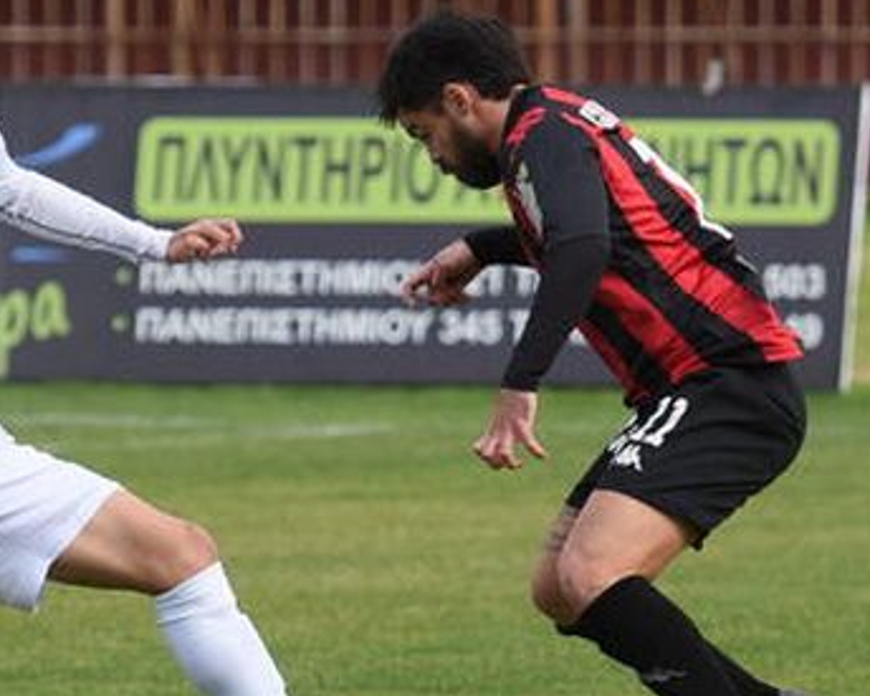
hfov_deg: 6.3
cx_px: 215
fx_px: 7903
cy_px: 380
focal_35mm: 307
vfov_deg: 5.0
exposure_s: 1/2000
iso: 320
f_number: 3.2
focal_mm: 150
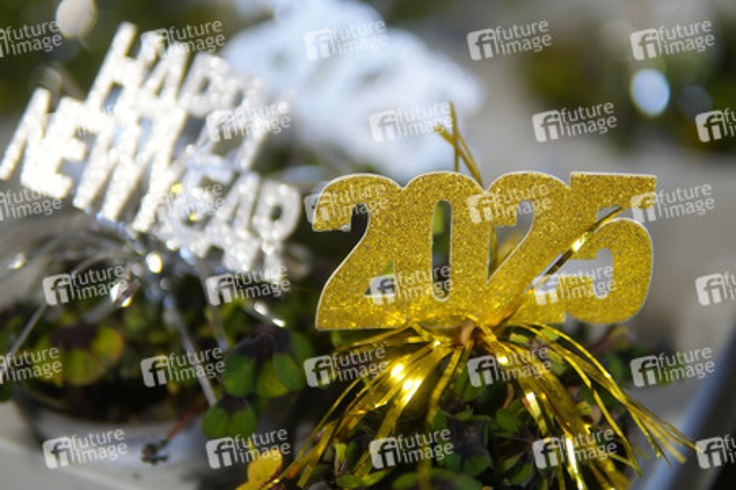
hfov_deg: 43.6
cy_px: 245
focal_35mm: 45
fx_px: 919
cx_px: 368
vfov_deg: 29.8
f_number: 1.4
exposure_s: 1/60
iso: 200
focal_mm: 30
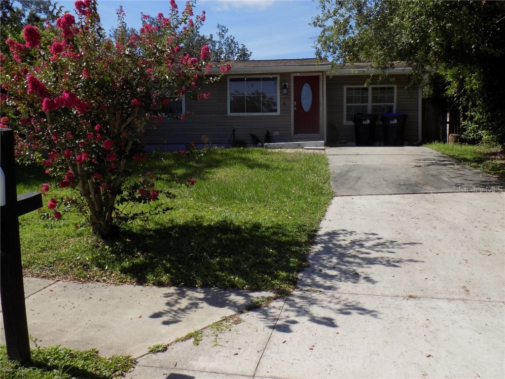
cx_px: 252
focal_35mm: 30
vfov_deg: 46.8
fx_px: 438
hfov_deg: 60.0
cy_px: 190
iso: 80
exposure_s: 1/1000
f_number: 3.3
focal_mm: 5.3
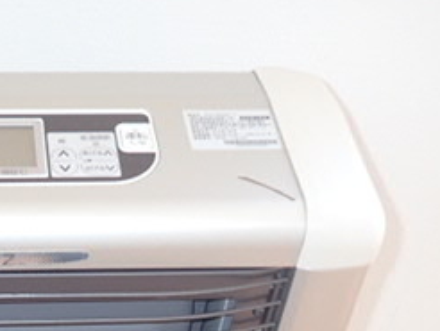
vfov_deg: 21.0
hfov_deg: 28.4
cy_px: 403
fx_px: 827
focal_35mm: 65
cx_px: 23
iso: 200
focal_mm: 4.5
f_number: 2
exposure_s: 1/30
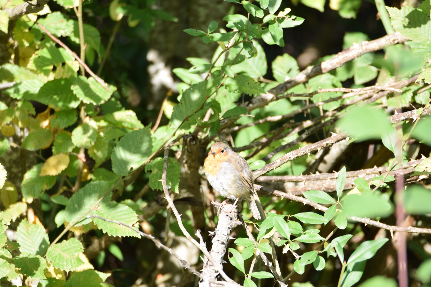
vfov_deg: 1.5
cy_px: 144
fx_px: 10772
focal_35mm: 900
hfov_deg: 2.3
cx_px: 216
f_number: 6.3
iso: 100
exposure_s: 1/60
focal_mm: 600
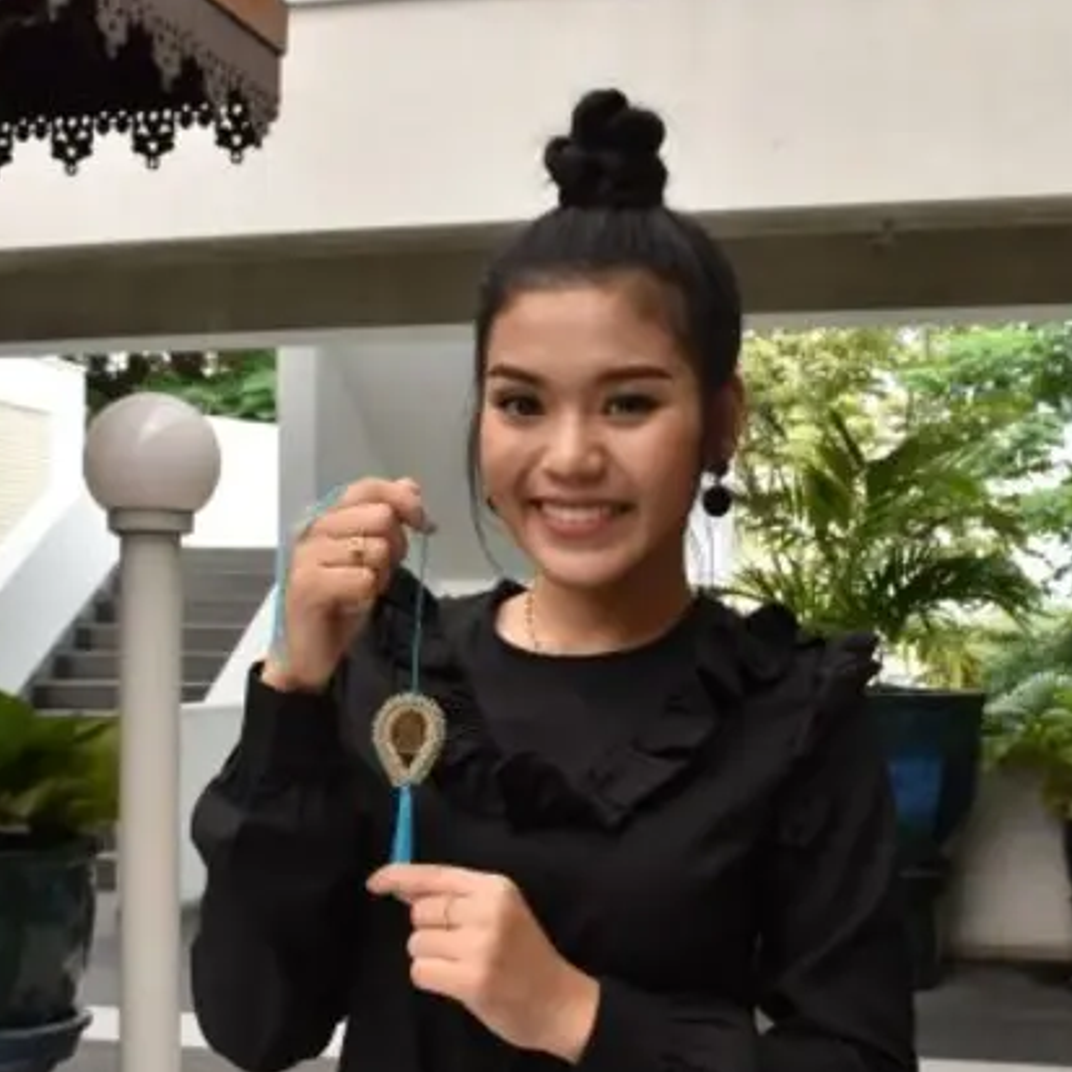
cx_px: 613
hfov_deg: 32.2
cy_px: 662
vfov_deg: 32.1
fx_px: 1857
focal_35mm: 53
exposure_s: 1/320
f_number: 9
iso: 500
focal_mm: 22
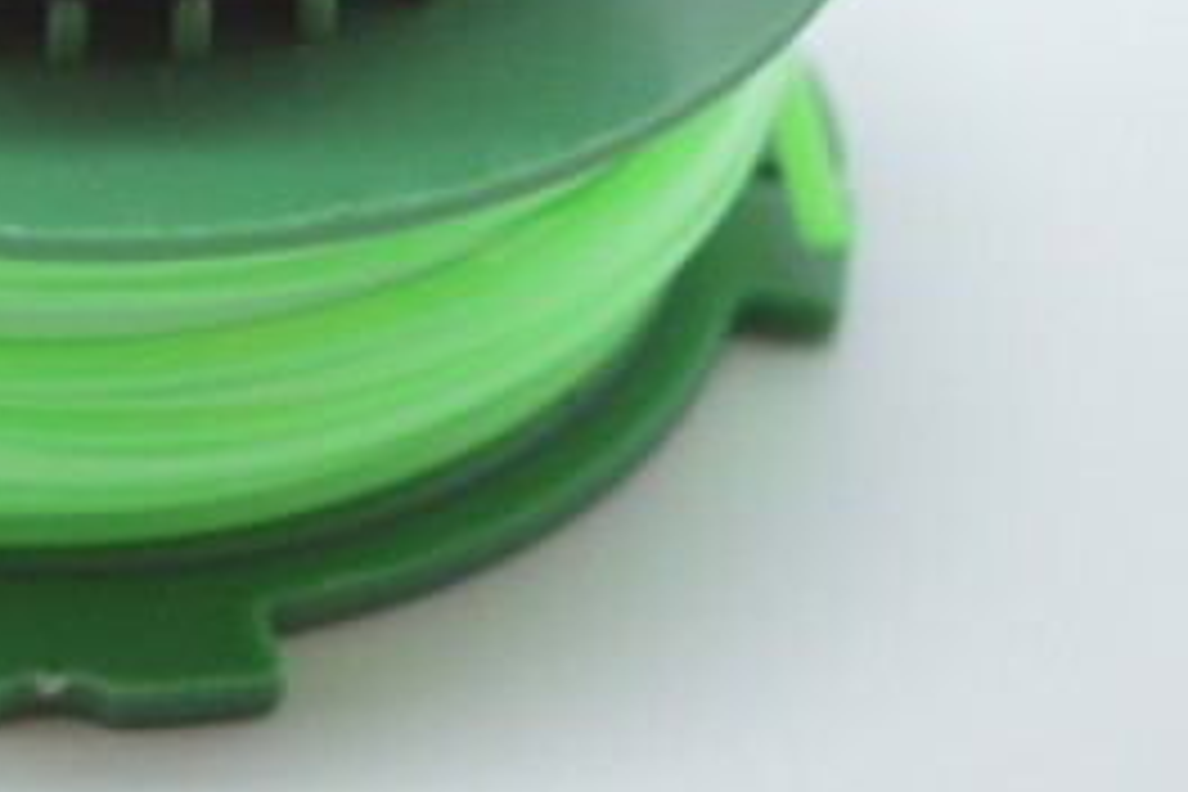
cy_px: -137
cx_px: 72
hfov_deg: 10.4
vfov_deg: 7.0
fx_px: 6467
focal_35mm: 196
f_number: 5.3
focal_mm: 48
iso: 400
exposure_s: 1/60
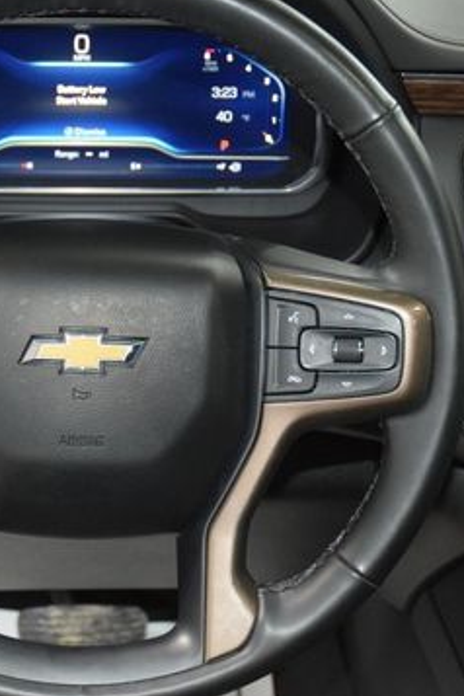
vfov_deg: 26.0
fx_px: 1506
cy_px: 330
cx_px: 82
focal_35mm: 78
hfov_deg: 17.4
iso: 2800
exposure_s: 1/60
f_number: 3.8
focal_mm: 29
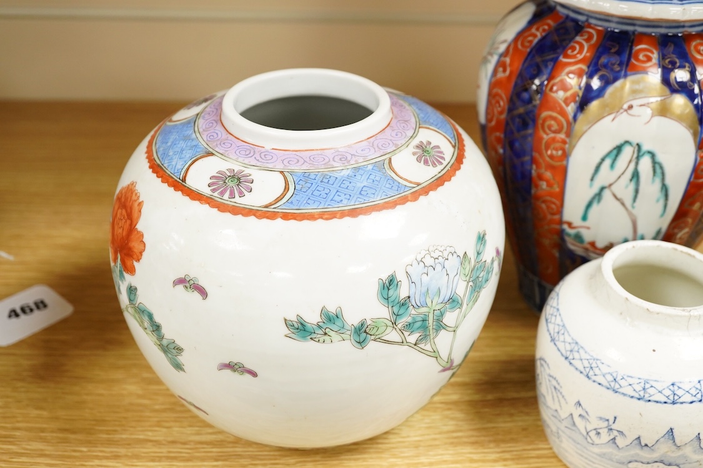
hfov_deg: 43.6
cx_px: 352
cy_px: 234
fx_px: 879
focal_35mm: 45
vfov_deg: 29.9
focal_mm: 30
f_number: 5
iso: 2000
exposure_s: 1/125
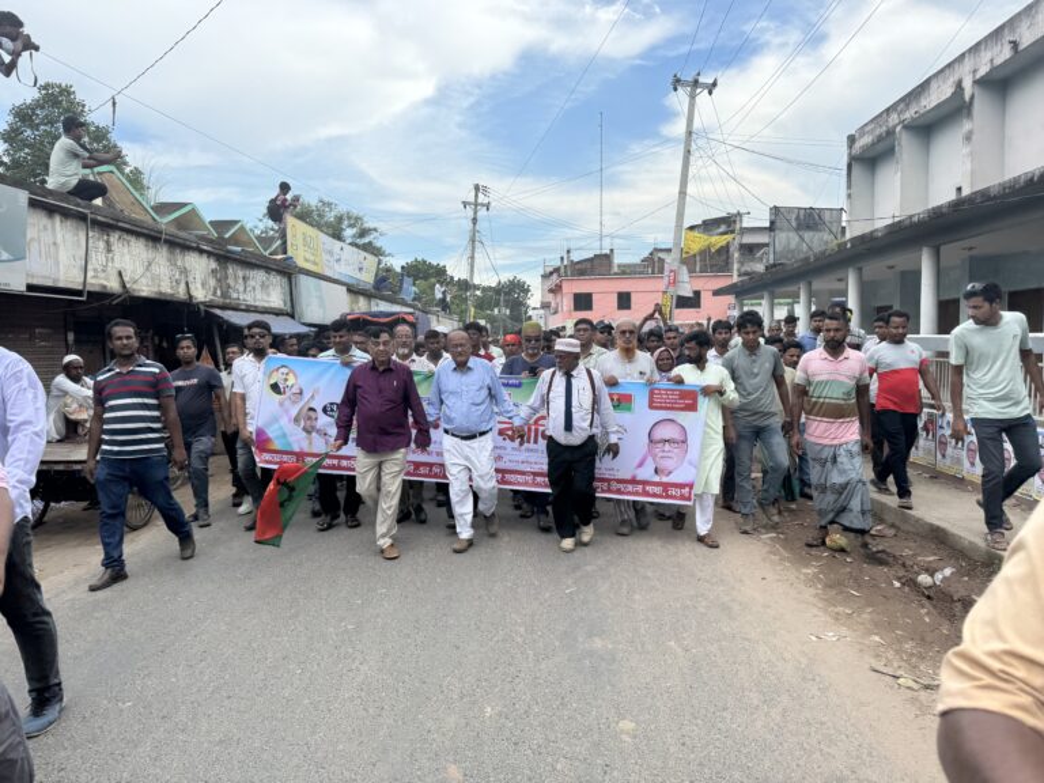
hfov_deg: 71.6
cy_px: 392
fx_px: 724
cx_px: 522
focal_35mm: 24
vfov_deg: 56.8
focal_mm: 6.76
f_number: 1.78
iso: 80
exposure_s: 1/1721
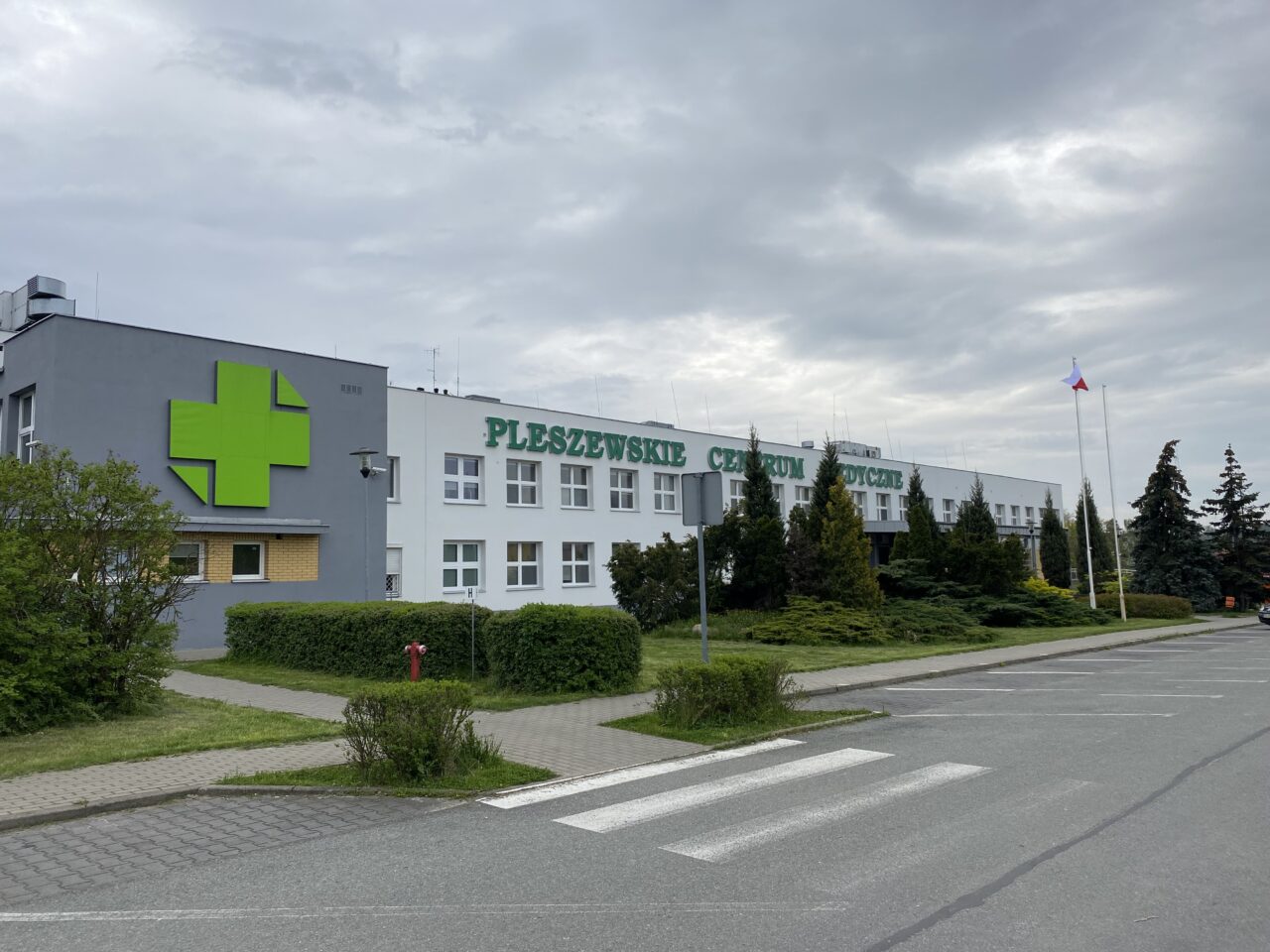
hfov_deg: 67.3
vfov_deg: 53.1
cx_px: 635
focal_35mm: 26
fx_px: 954
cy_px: 476
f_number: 1.8
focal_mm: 4.25
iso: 32
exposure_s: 1/2688
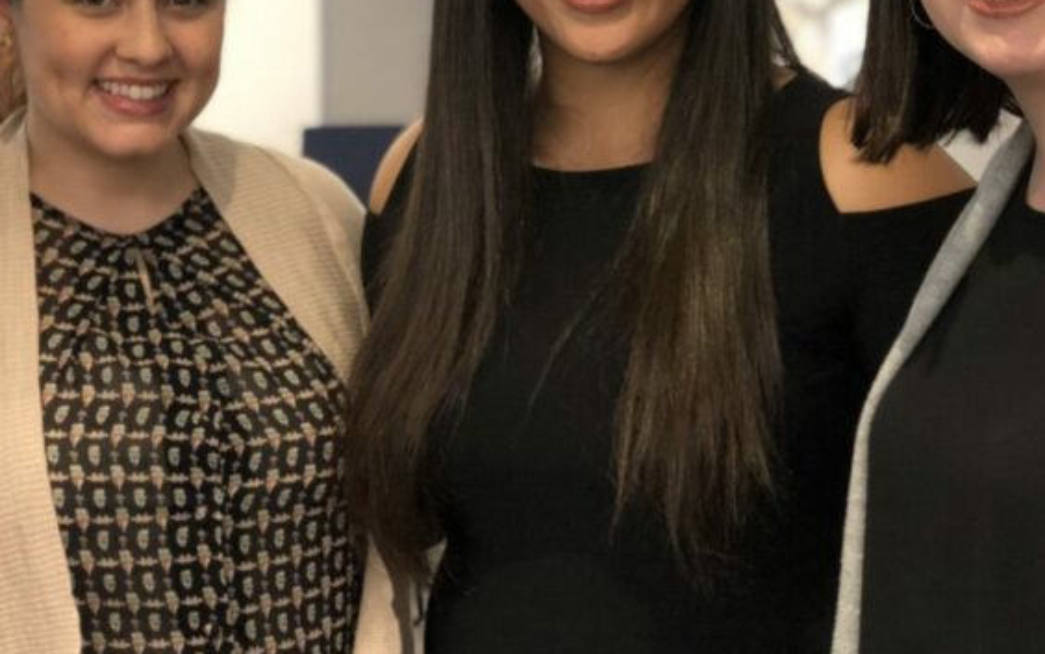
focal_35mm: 100
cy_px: 96
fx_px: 2849
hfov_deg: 20.8
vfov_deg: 13.0
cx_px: 460
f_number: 2.4
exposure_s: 1/24
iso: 125
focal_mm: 6
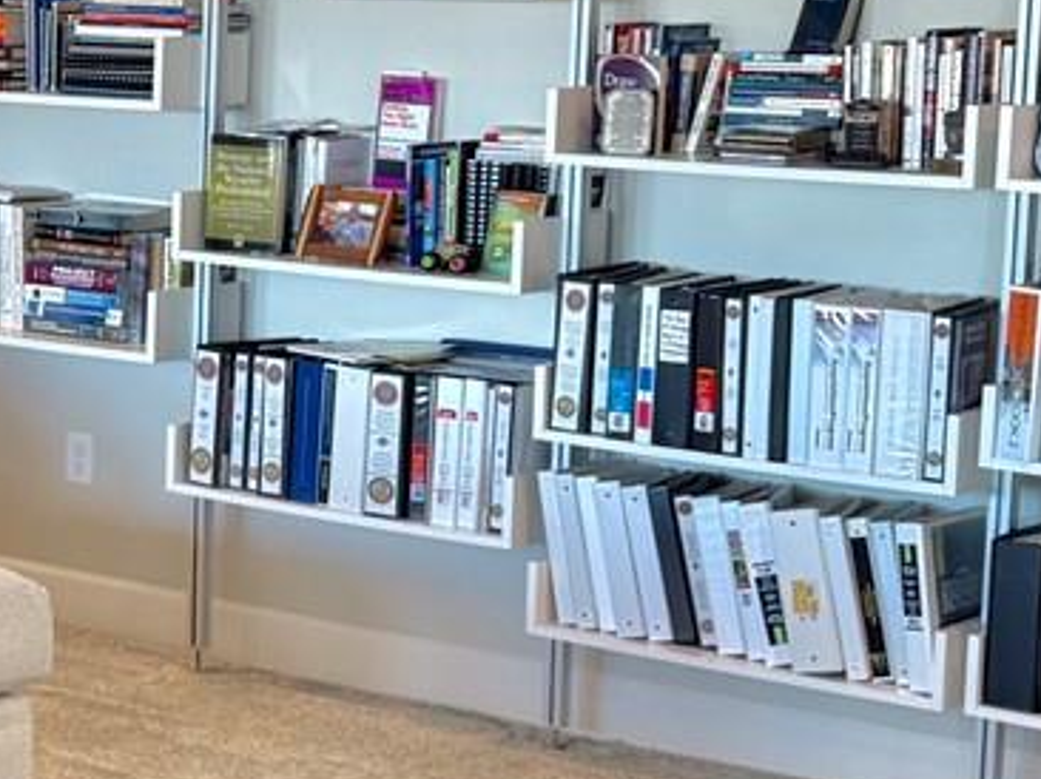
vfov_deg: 14.1
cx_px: -569
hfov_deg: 16.8
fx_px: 3156
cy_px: 344
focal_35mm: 105
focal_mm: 6.76
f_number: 1.78
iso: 125
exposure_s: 1/60
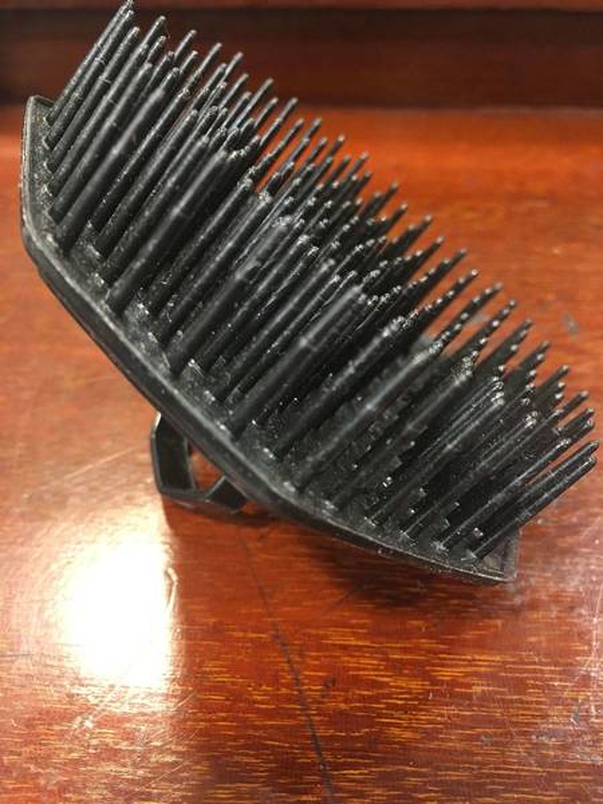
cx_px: 302
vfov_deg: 61.7
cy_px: 402
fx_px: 674
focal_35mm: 29
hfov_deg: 48.2
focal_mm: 4.15
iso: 200
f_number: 2.2
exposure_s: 1/20
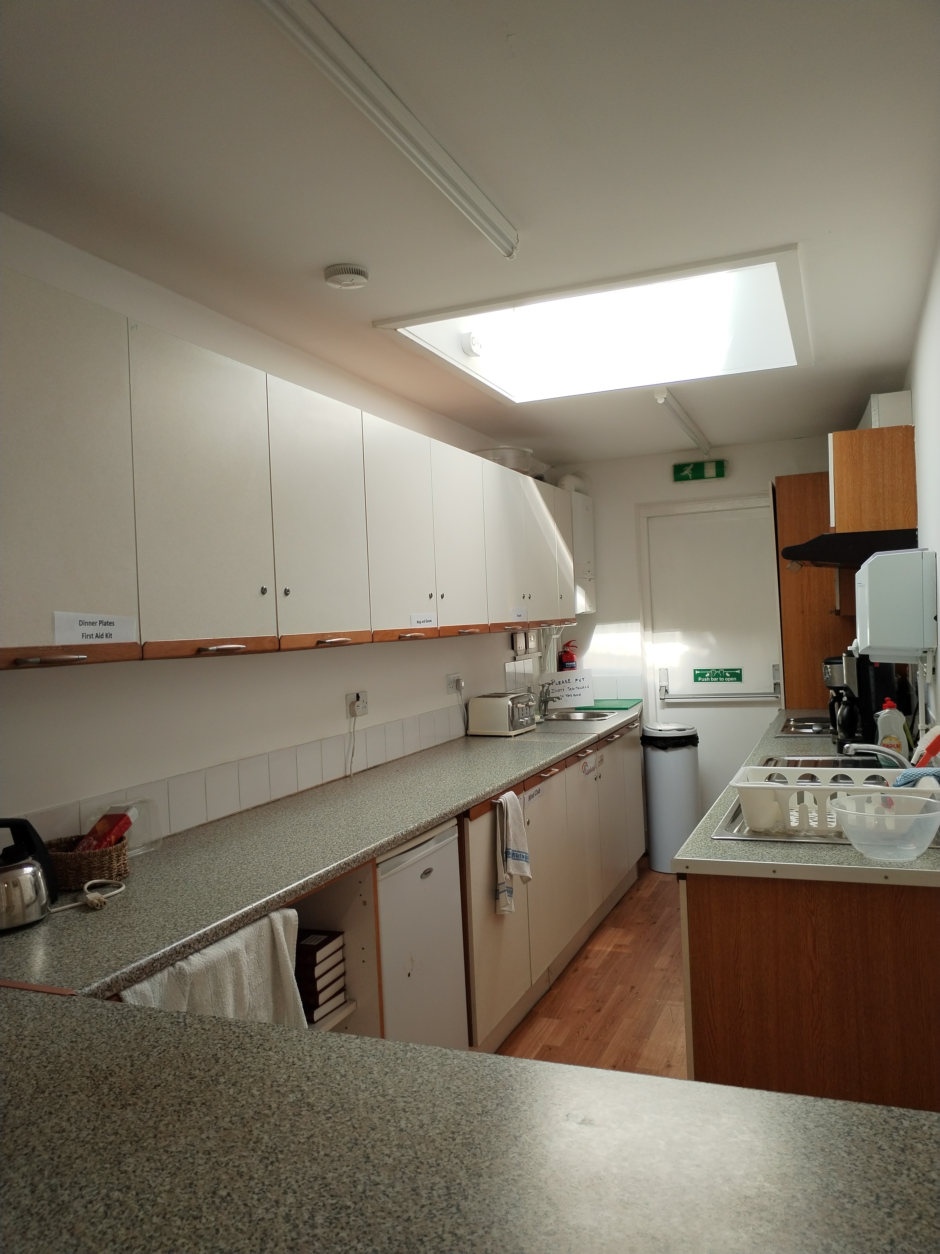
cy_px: 627
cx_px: 470
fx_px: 941
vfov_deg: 67.3
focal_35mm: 26
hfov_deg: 53.1
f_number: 1.8
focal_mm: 4.75
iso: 100
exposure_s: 1/166
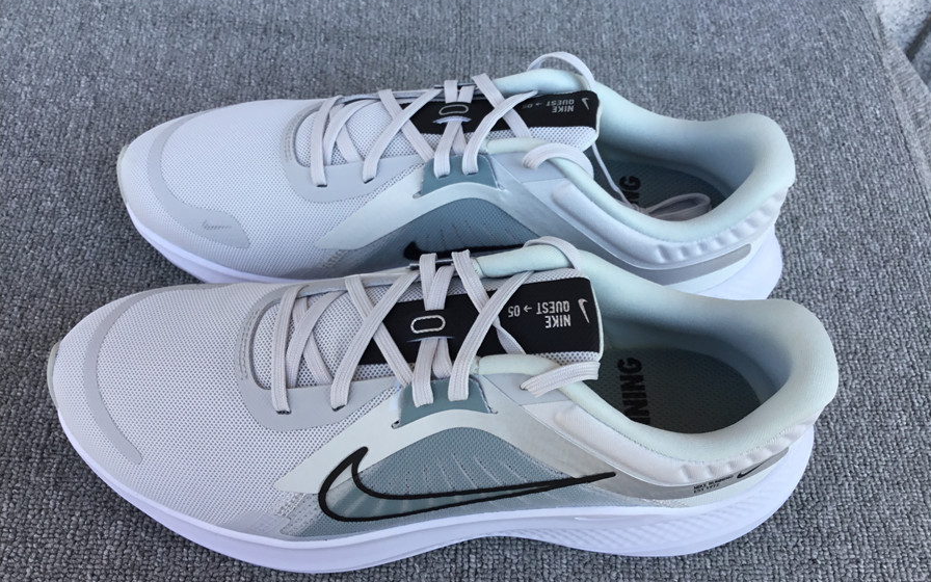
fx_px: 837
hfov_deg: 58.1
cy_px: 269
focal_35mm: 33
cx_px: 466
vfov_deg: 38.3
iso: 25
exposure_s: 1/278
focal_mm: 3.3
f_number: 2.4
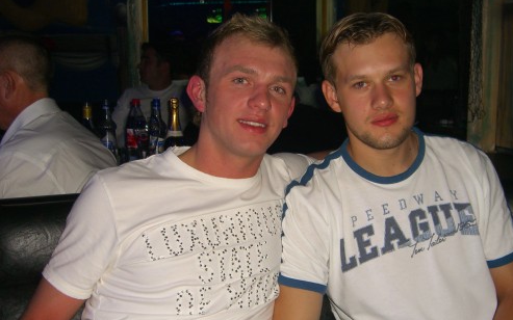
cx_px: 279
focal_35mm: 49
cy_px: 190
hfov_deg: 41.0
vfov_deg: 26.3
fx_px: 685
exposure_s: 1/60
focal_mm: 7.9
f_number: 2.8
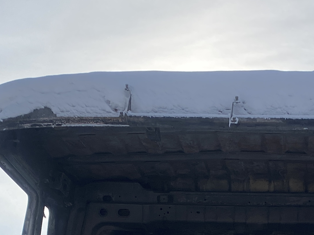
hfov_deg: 20.0
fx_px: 880
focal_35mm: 97
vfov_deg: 14.0
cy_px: 379
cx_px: 263
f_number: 1.8
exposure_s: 1/5747
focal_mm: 4.25
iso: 32
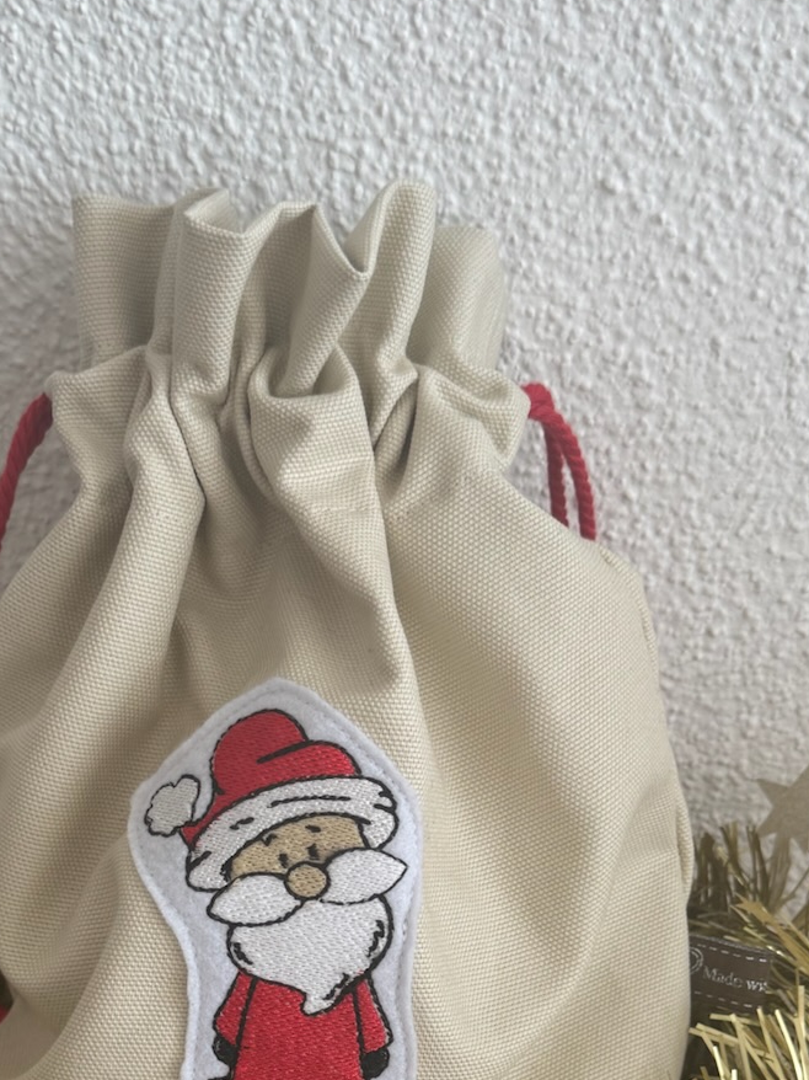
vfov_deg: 33.0
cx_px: 354
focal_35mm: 56
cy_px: 926
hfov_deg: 26.1
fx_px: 1746
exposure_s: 1/121
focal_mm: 6.76
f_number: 1.78
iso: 100
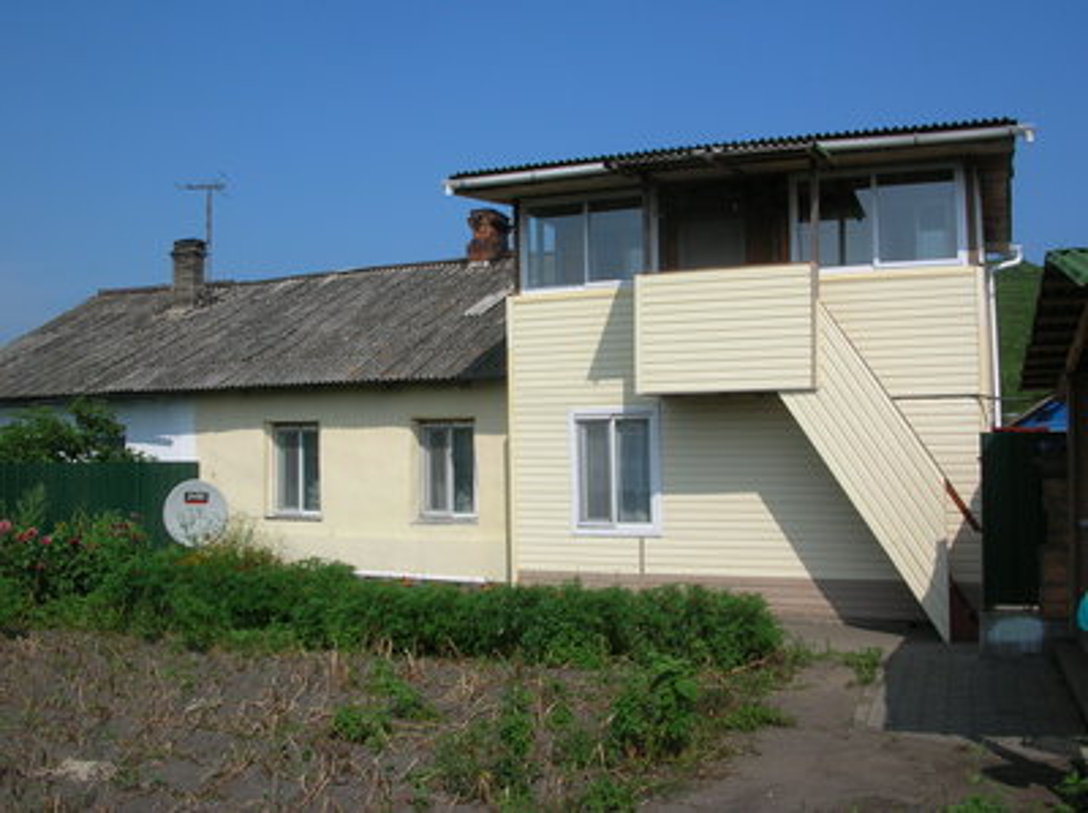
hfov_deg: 52.7
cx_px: 544
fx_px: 1099
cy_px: 406
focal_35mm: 35
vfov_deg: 40.6
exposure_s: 1/581
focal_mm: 5.8
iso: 50
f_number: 5.6
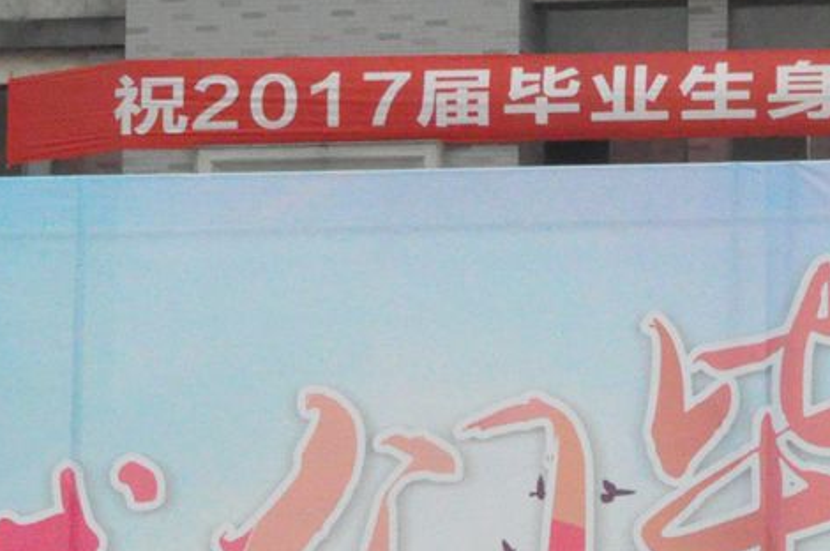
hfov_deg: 12.6
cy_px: 576
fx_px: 3707
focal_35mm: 161
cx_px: 811
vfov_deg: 8.4
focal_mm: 28
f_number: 20
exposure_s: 1/1600
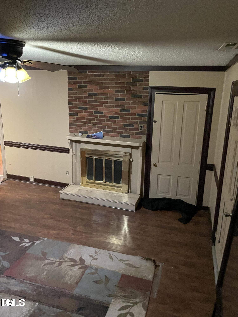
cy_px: 158
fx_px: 238
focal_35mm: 26
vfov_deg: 67.3
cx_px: 119
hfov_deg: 53.1
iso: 800
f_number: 1.6
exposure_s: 1/30
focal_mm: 4.2
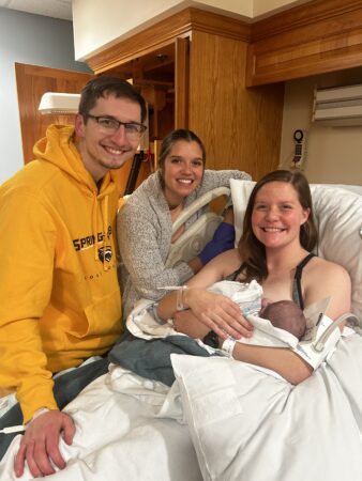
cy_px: 240
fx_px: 362
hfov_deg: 53.1
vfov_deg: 67.3
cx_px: 181
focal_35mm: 26
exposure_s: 1/60
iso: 250
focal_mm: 5.7
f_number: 1.5
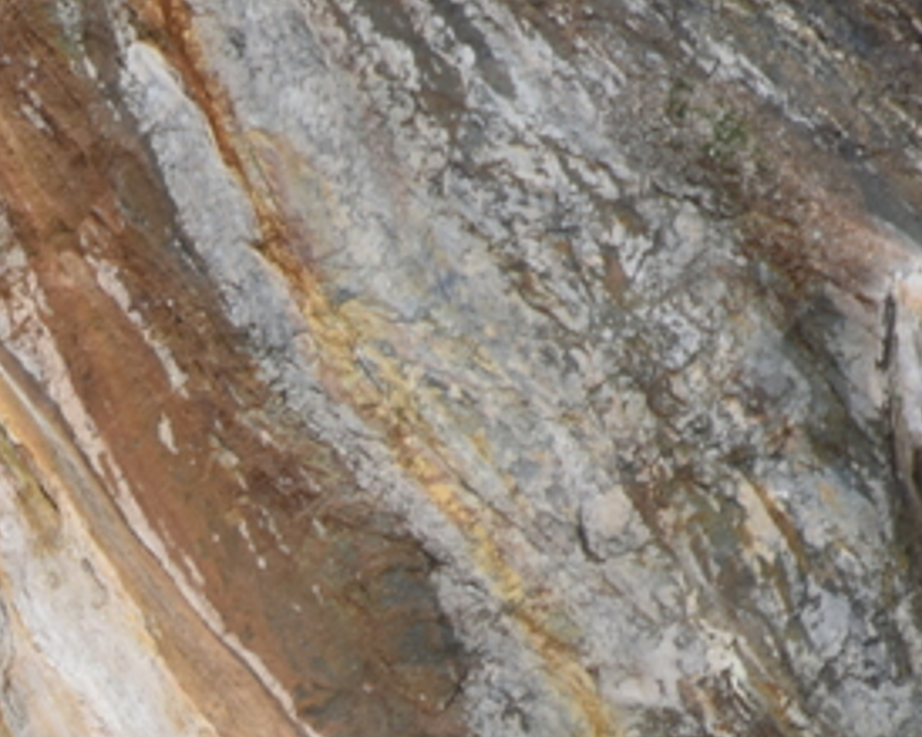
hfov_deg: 1.8
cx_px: -680
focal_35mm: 1097
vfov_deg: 1.4
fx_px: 29924
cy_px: 936
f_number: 5.6
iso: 400
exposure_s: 1/500
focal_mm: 250
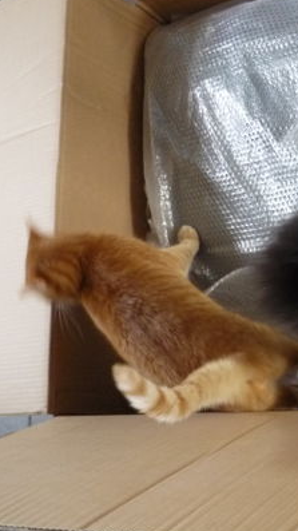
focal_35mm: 58
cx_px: 402
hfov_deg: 19.0
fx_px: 816
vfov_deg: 36.0
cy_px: 269
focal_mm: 5.5
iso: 400
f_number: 2.8
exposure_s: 1/10
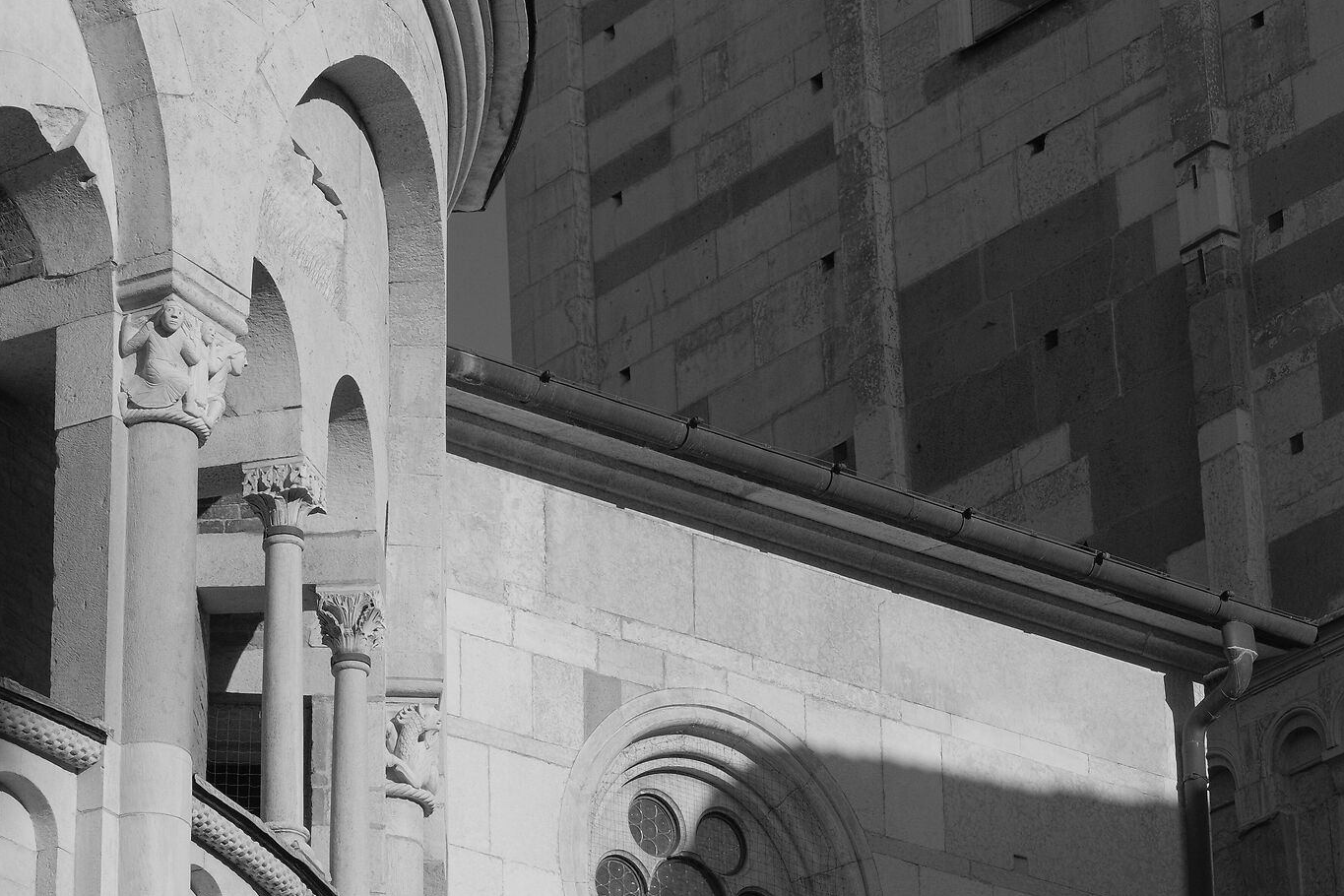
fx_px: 6234
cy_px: 726
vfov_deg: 8.2
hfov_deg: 12.3
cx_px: 715
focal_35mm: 167
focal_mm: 63
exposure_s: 1/900
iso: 320
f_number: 5.6
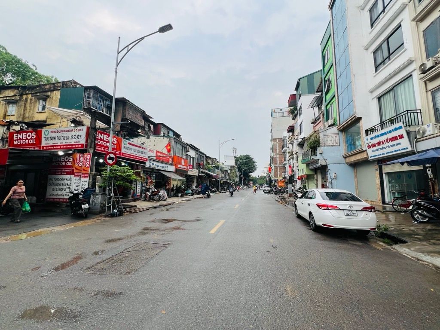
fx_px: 165
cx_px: 220
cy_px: 165
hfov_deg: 106.2
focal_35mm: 13
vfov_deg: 89.9
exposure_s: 1/641
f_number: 1.8
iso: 32
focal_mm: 1.57
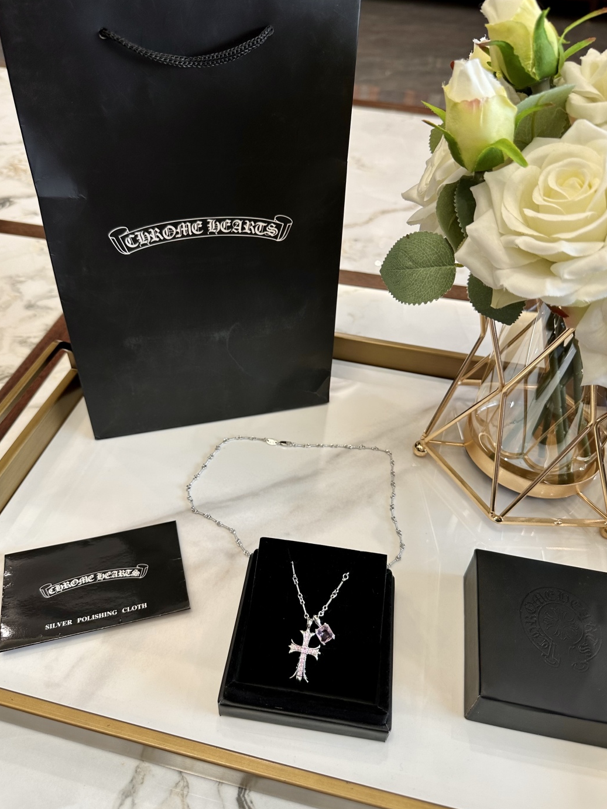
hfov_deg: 54.9
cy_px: 400
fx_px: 584
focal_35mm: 25
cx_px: 294
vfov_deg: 69.4
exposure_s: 1/100
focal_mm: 6.86
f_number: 1.78
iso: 100
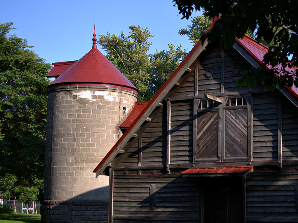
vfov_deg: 20.8
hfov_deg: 27.3
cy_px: 120
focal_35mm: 71
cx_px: 205
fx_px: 608
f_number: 2.8
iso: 100
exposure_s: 1/1500
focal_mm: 35
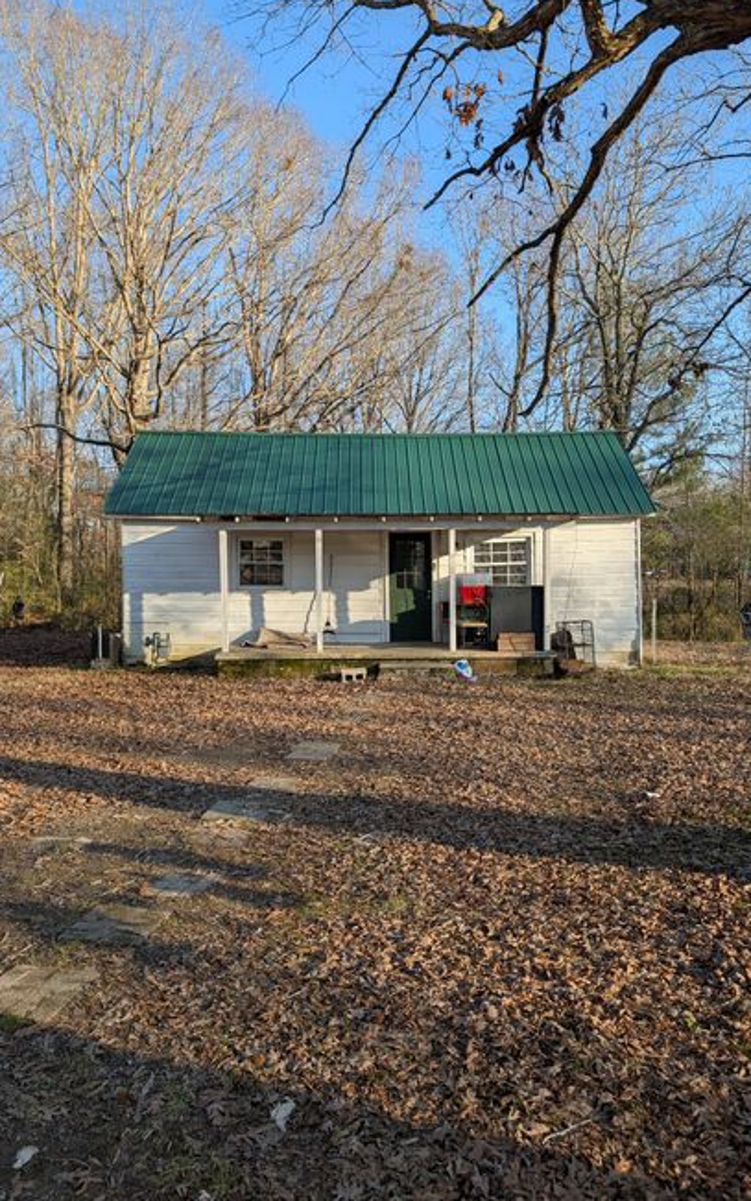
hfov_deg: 47.6
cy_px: 590
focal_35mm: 26
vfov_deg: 70.4
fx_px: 851
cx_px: 373
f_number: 1.68
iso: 20
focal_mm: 6.9
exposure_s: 1/423
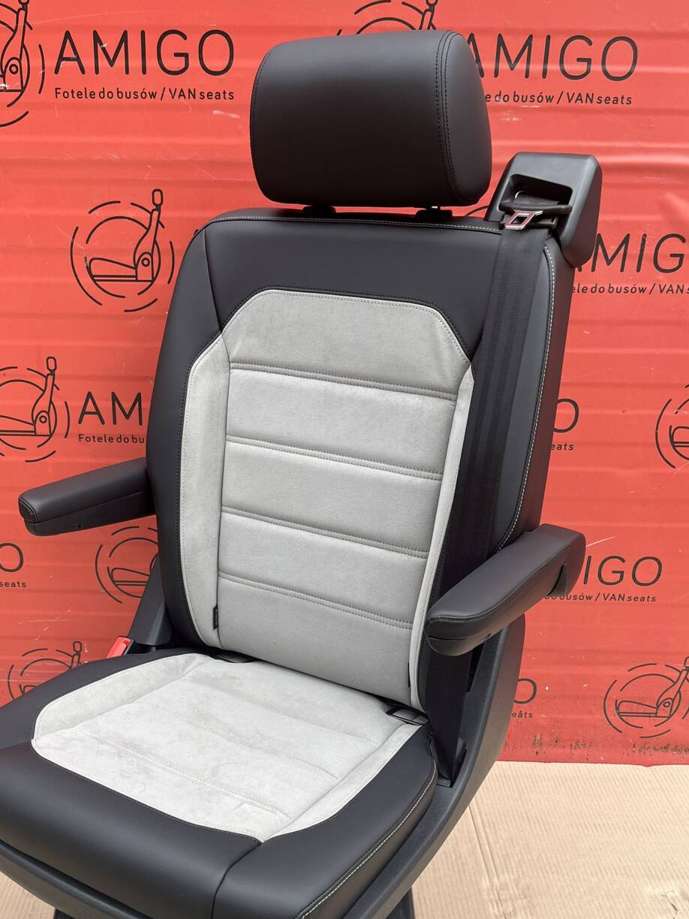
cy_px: 594
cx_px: 258
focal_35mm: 34
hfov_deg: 41.5
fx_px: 902
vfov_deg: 53.2
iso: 50
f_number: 1.6
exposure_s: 1/547
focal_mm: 5.1
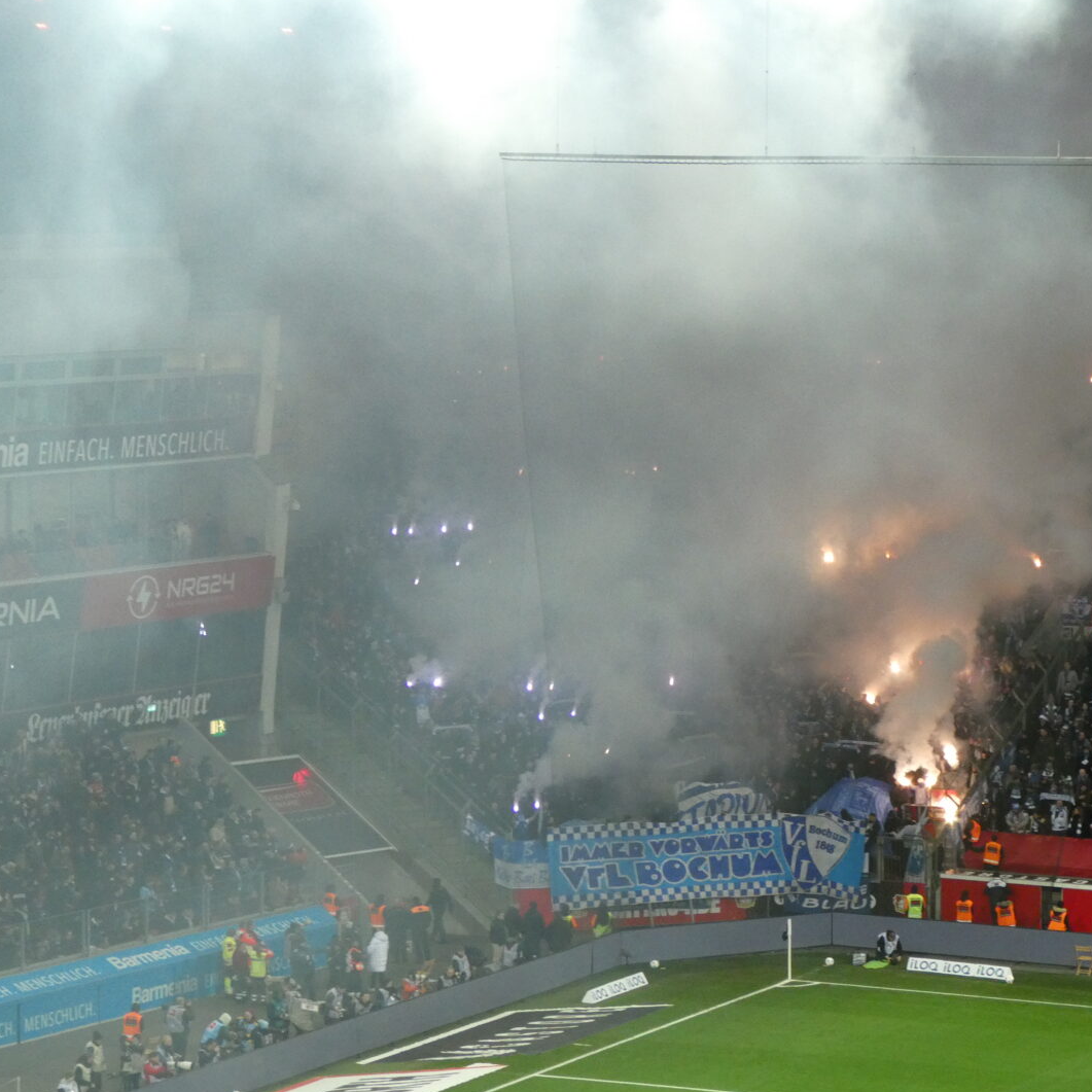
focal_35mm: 120
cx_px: 768
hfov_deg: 14.5
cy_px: 595
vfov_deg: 14.5
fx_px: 4283
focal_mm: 16.1
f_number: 4.9
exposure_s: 1/125
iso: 500
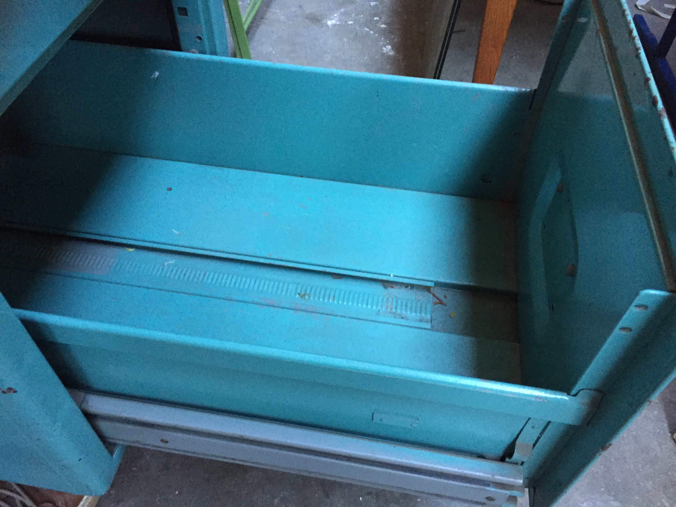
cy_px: 254
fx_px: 566
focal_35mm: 29
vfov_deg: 48.2
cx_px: 338
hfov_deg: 61.7
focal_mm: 4.15
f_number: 2.2
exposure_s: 1/25
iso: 320
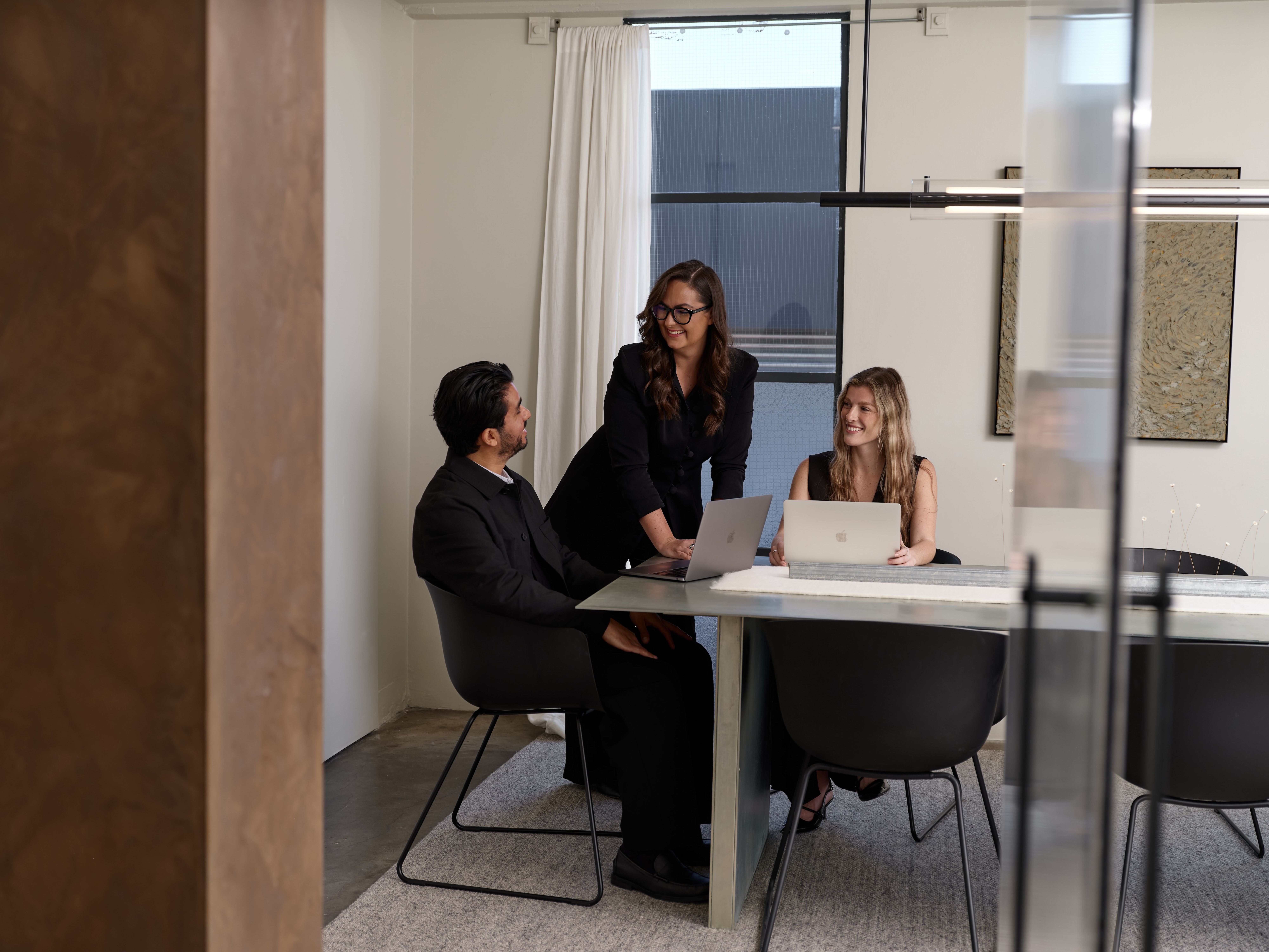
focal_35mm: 44
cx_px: 634
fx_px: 1613
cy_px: 476
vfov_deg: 32.9
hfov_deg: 42.9
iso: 200
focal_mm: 55.5
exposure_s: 1/160
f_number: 4.5
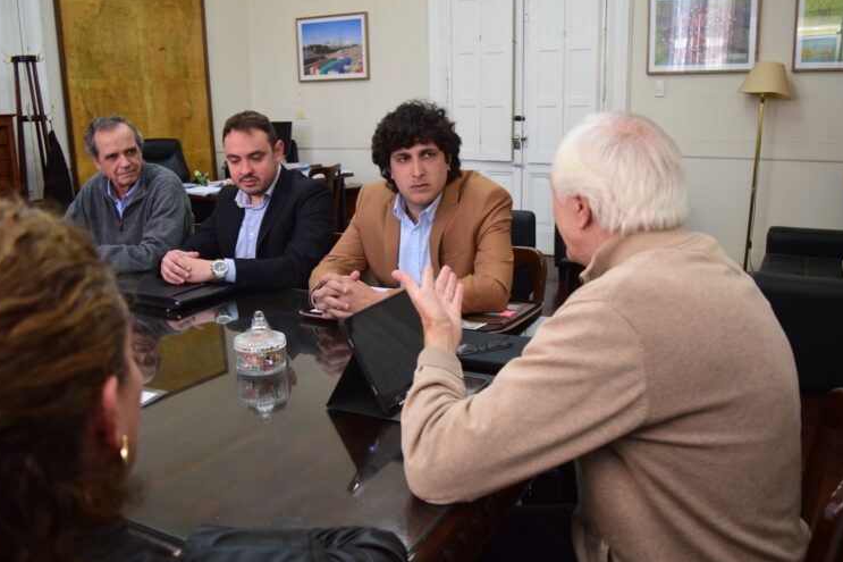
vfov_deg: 42.3
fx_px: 726
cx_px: 419
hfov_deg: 60.3
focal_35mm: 31
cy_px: 280
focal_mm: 20
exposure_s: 1/160
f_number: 3.8
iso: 1600
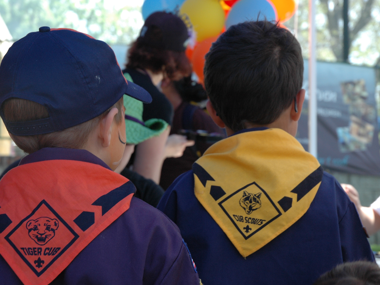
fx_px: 834
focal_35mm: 76
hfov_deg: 25.7
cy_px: 141
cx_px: 205
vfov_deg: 19.4
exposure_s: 1/250
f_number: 8
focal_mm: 46
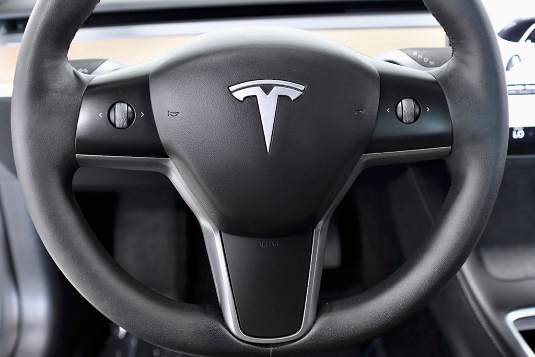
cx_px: 268
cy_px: 178
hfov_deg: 45.4
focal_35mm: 43
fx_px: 639
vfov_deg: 31.2
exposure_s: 1/160
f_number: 3.5
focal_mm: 29
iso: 2500
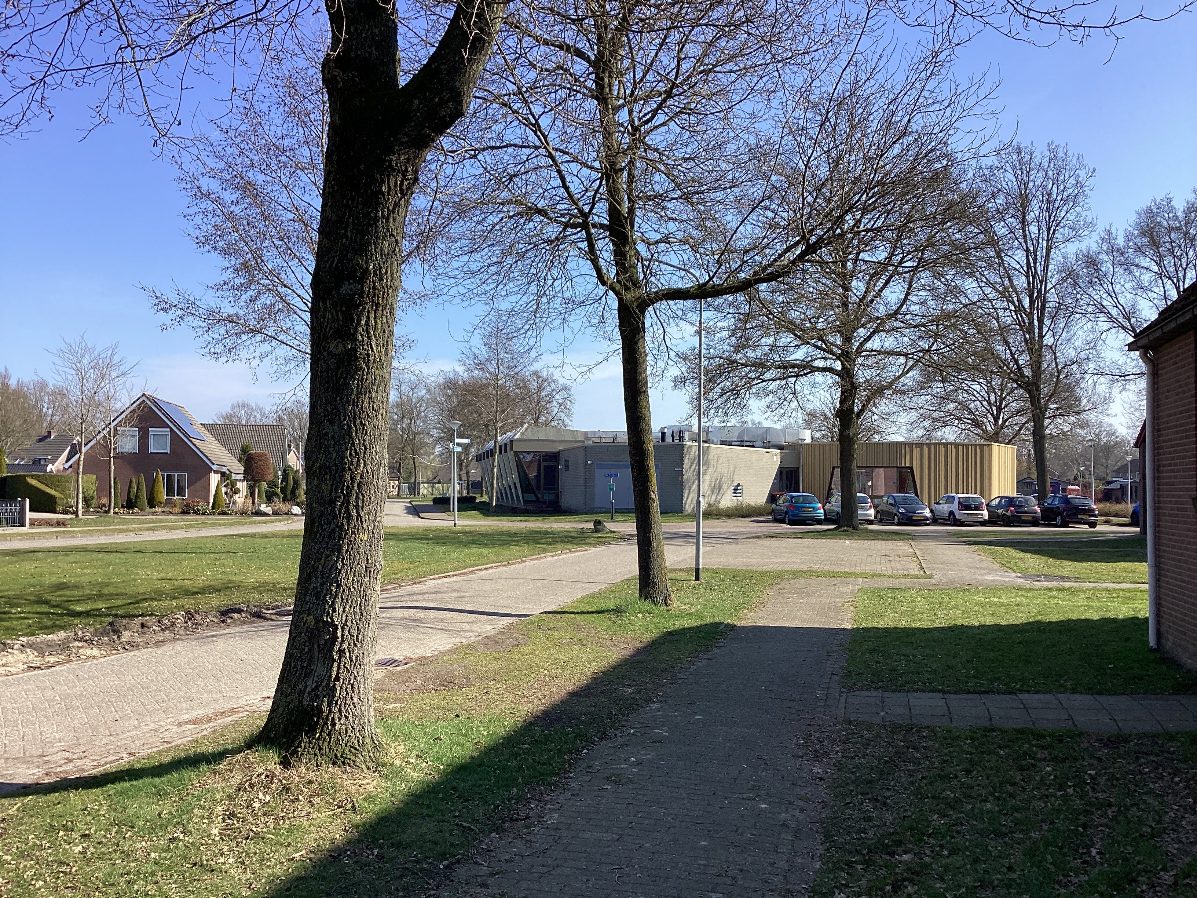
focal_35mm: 31
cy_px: 449
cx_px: 598
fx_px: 1072
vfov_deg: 45.4
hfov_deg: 58.4
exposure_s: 1/849
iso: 25
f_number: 2.4
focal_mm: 3.3
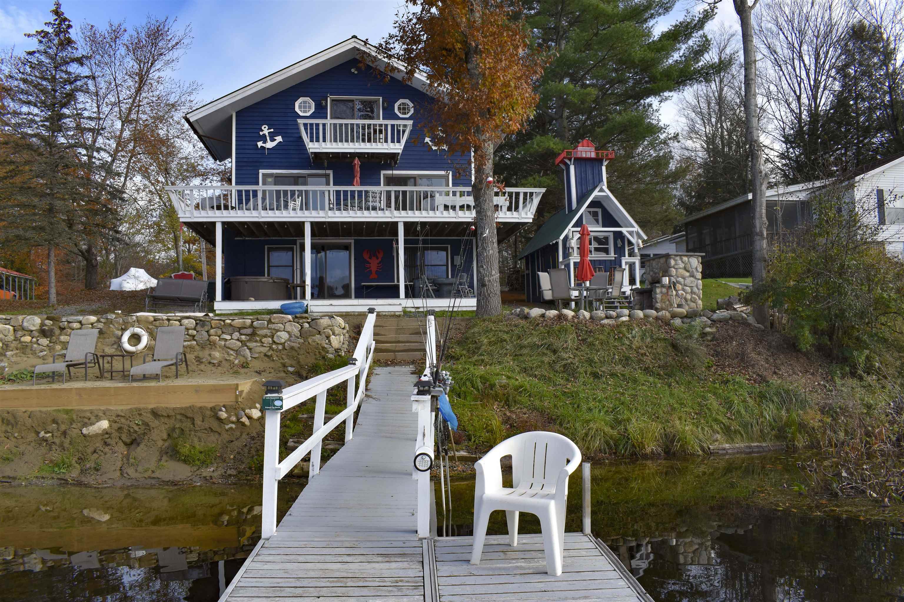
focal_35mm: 27
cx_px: 452
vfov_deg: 47.9
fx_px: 678
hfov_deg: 67.4
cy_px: 301
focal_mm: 18
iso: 180
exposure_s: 1/250
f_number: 8
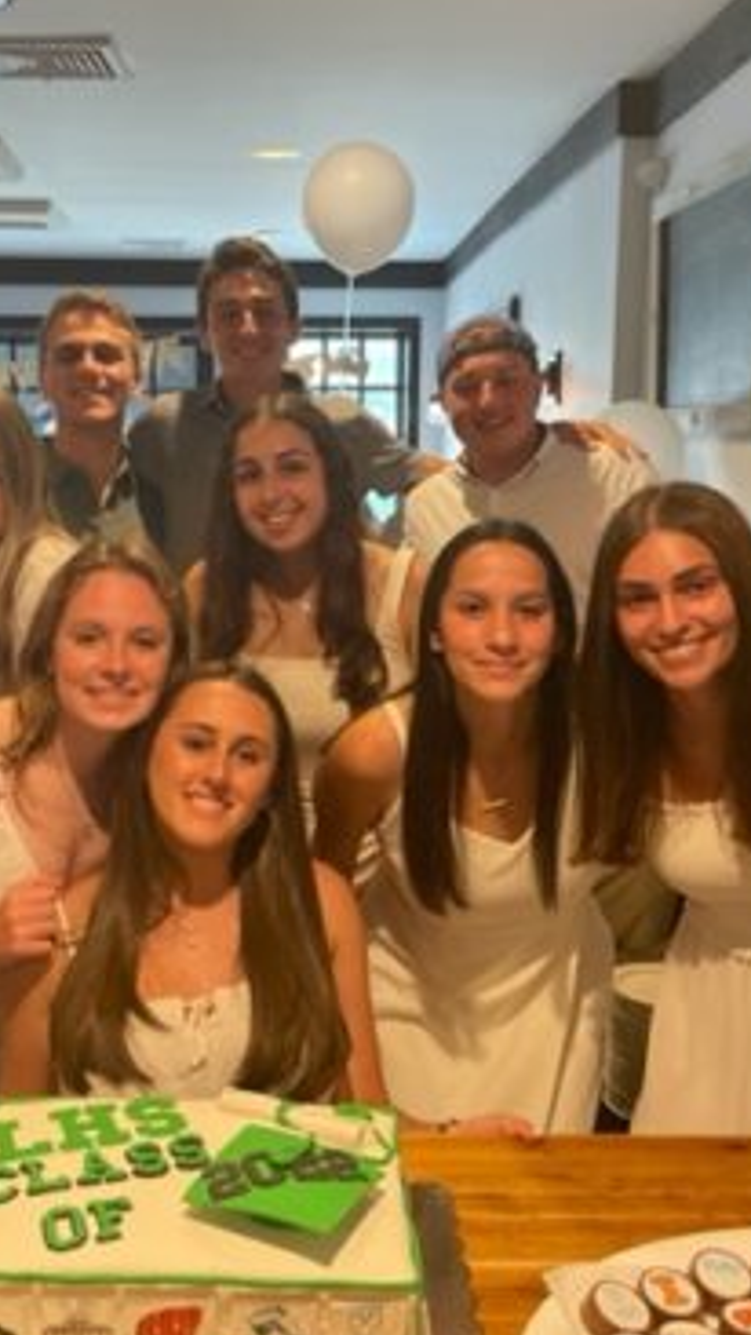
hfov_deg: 29.0
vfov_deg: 49.4
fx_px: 1451
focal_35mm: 41
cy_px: 649
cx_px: 314
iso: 400
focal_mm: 4.2
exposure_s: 1/60
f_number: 1.6
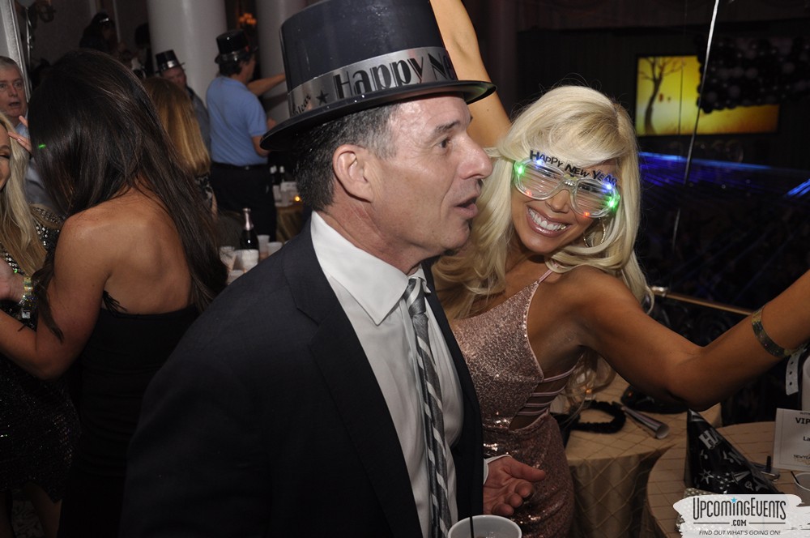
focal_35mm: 38
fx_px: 843
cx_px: 405
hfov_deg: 51.3
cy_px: 269
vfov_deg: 35.4
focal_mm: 25
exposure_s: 1/60
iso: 400
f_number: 5
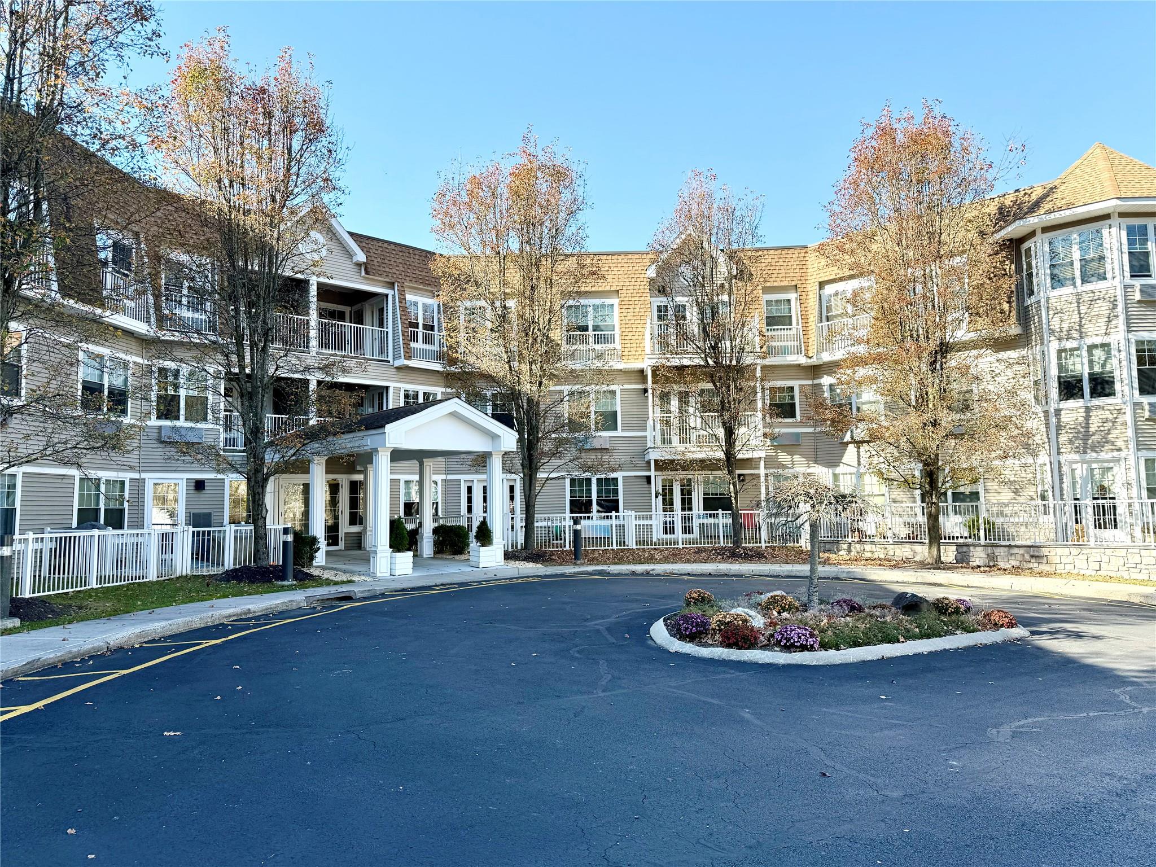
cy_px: 434
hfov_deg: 71.6
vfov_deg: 56.8
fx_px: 801
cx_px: 578
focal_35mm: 24
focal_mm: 6.76
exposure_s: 1/1385
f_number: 1.78
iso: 80
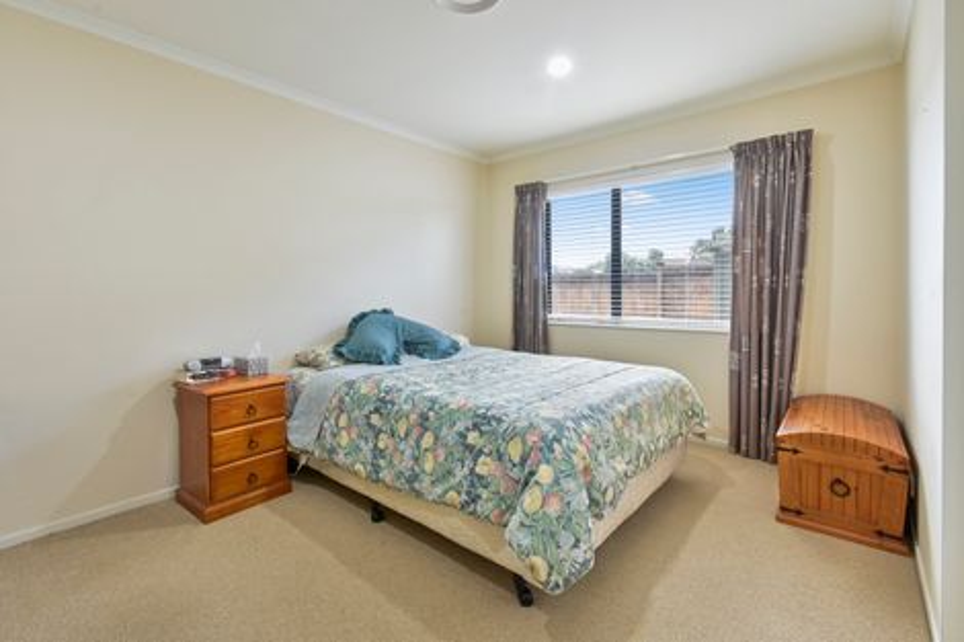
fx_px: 402
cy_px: 321
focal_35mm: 15
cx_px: 482
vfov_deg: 77.3
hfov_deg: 100.4
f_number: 10
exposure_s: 1/2.5
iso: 500
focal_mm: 10
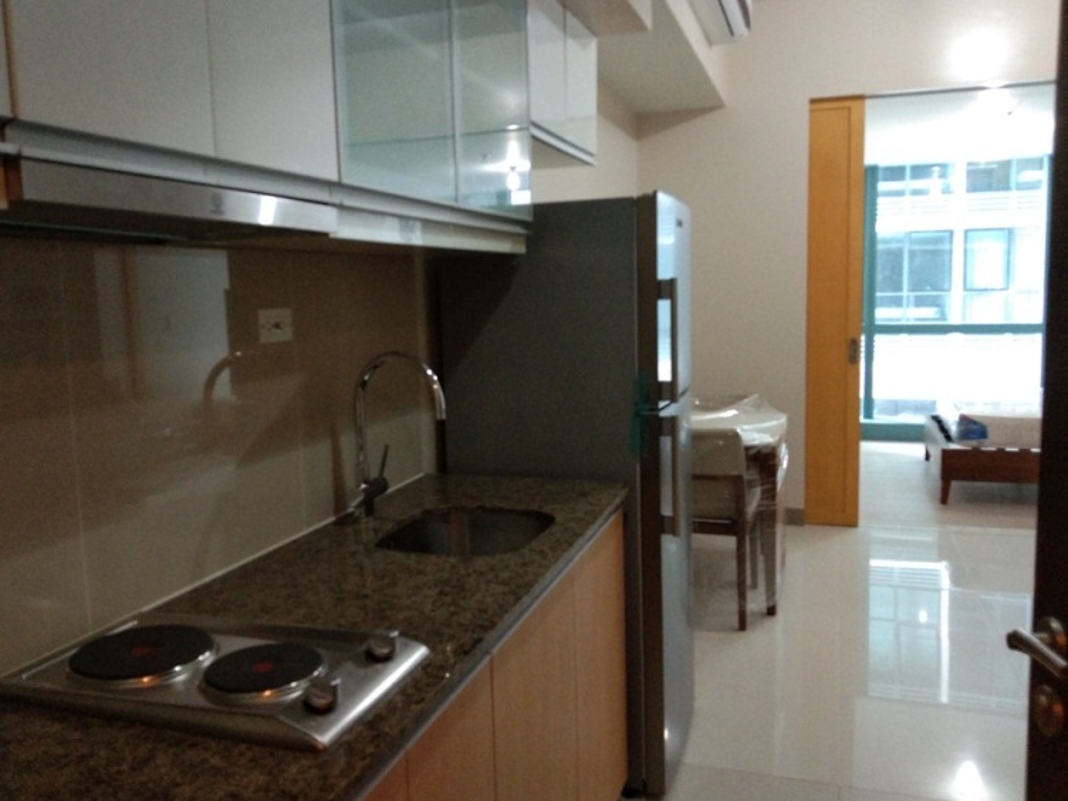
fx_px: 1018
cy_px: 392
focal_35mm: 33
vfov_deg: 42.9
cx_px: 517
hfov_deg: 55.3
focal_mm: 3.69
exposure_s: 1/20
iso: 400
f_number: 2.2
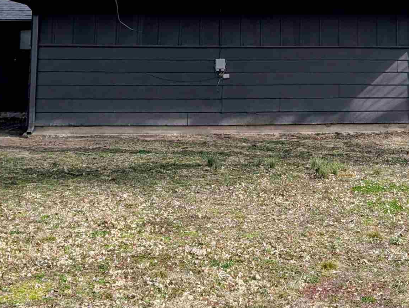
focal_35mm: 64
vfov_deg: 21.8
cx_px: 325
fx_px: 757
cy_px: -31
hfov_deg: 29.6
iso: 21
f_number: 1.68
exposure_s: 1/968
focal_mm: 6.9
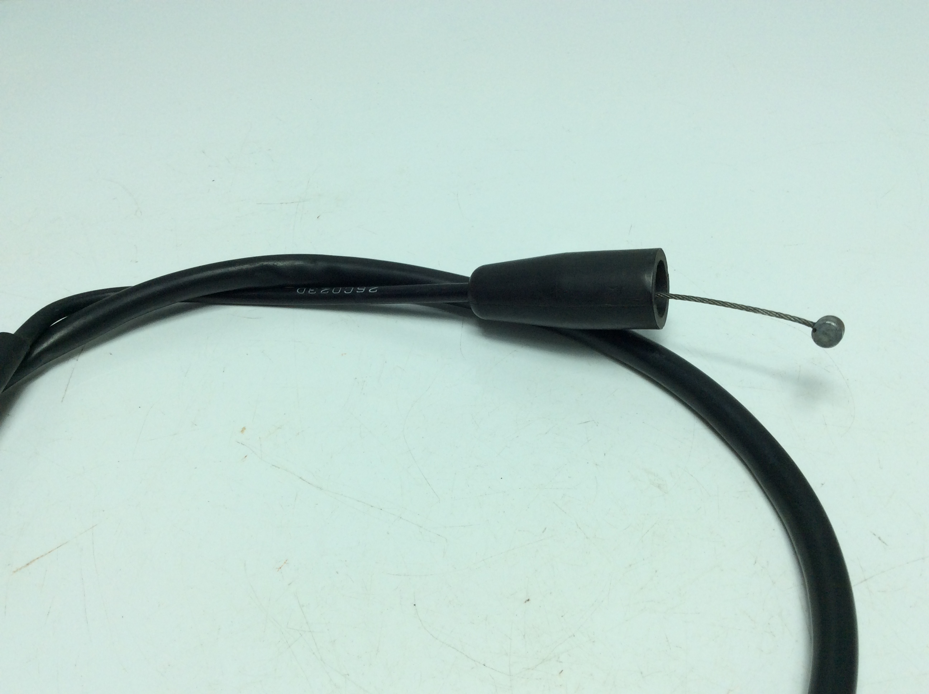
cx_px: 464
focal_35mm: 32
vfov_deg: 44.1
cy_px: 347
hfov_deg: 56.9
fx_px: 858
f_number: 2.4
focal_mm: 3.3
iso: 32
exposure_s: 1/629
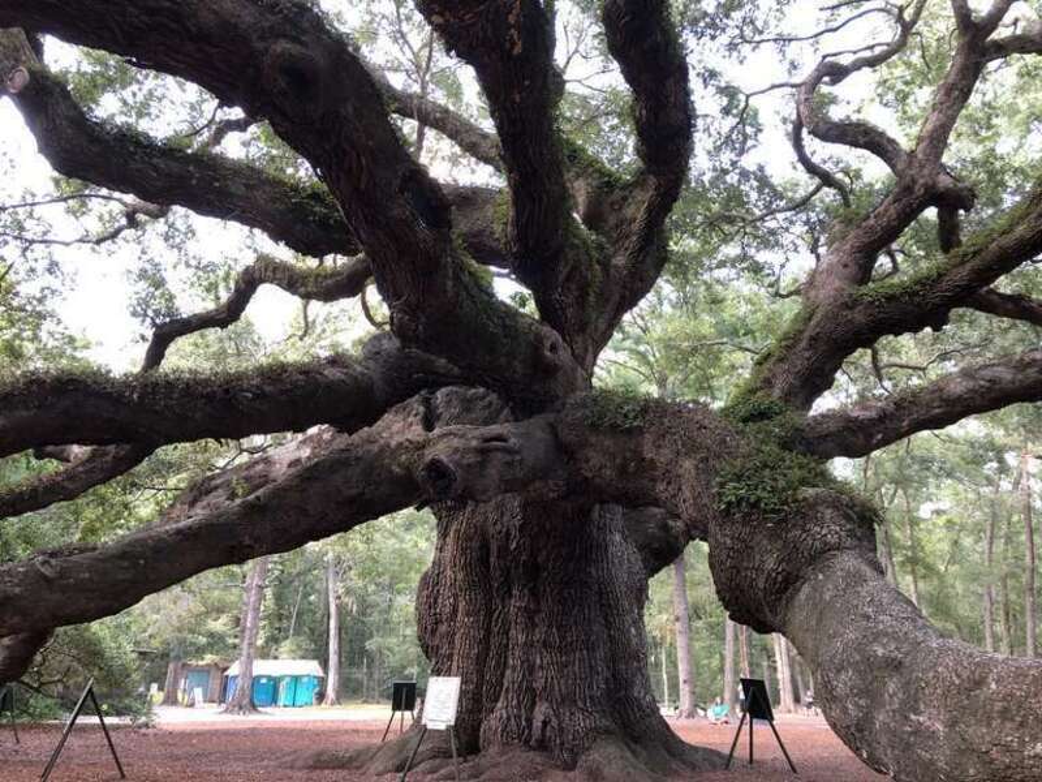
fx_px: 843
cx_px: 521
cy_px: 391
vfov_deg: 49.7
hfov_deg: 63.4
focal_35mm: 28
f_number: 1.8
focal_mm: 3.99
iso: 25
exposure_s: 1/30
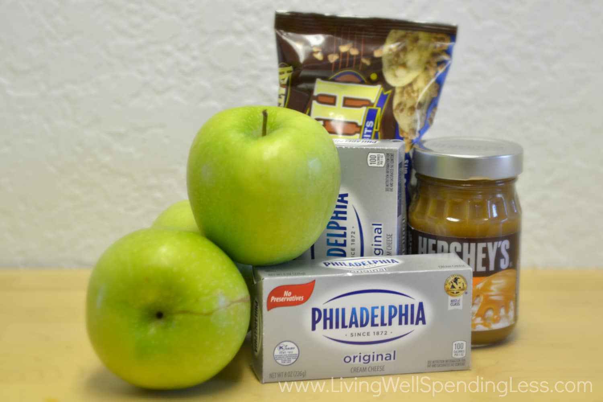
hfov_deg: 27.0
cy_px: 201
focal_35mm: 75
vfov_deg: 18.2
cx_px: 302
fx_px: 1256
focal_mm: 50
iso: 500
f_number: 2.8
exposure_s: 1/100
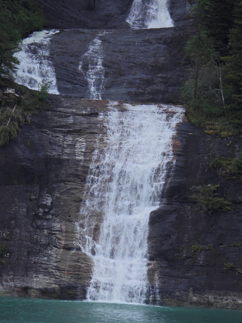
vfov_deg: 2.1
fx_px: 8855
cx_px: 121
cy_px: 162
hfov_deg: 1.6
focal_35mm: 950
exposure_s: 1/500
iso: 180
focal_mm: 170
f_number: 5.6
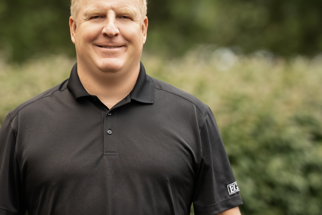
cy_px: 77
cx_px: 108
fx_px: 1762
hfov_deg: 10.4
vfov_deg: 7.0
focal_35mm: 197
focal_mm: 135
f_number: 2.5
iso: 250
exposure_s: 1/160
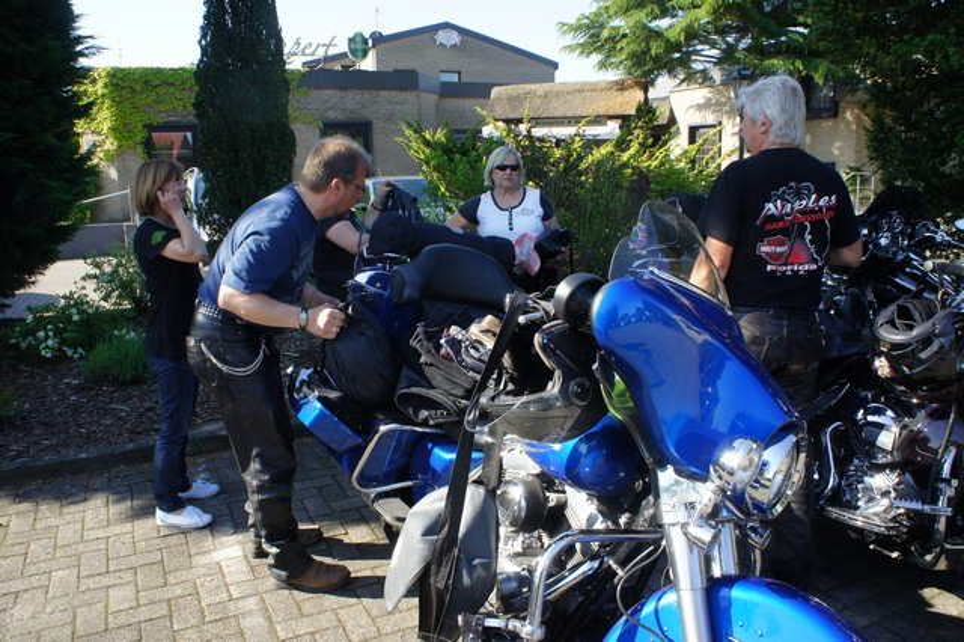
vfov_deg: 47.9
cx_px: 482
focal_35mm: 27
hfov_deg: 67.4
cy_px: 321
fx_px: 723
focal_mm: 18
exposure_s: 1/160
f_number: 11
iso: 640
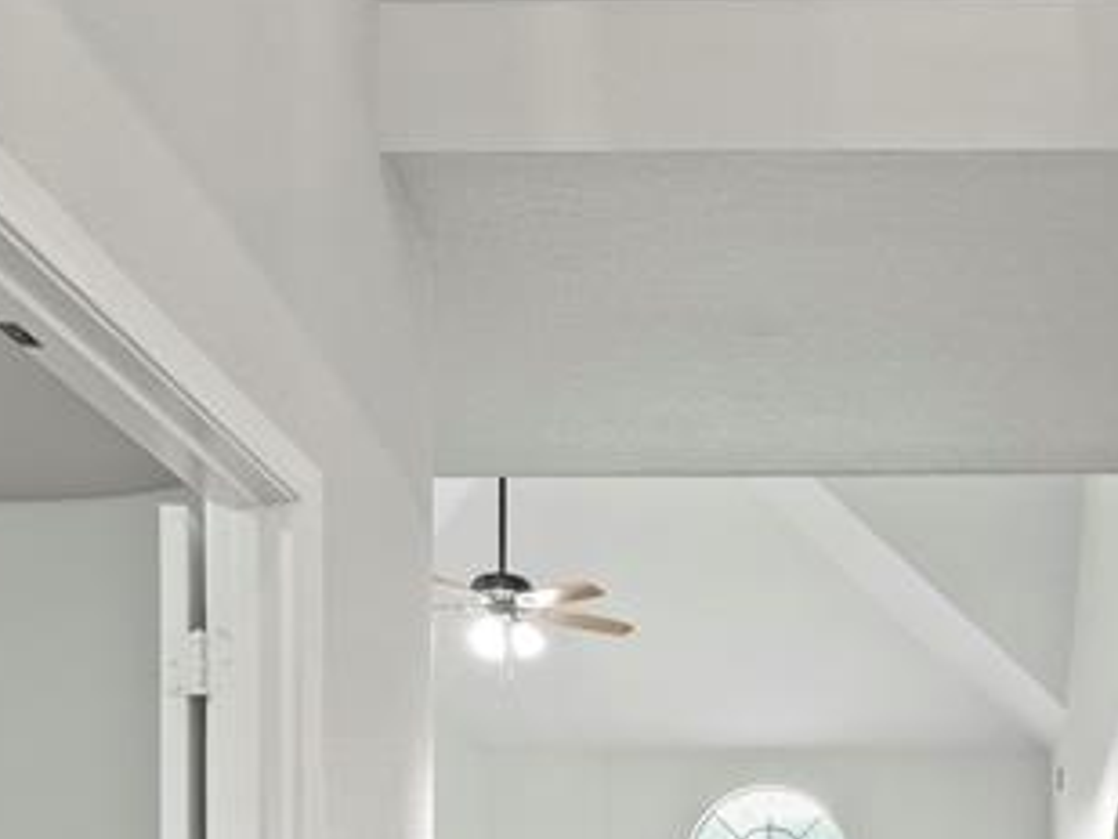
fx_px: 1699
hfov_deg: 35.0
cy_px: 1074
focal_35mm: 53
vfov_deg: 24.4
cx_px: 930
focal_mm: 11
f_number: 5
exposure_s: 1/1.25
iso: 125
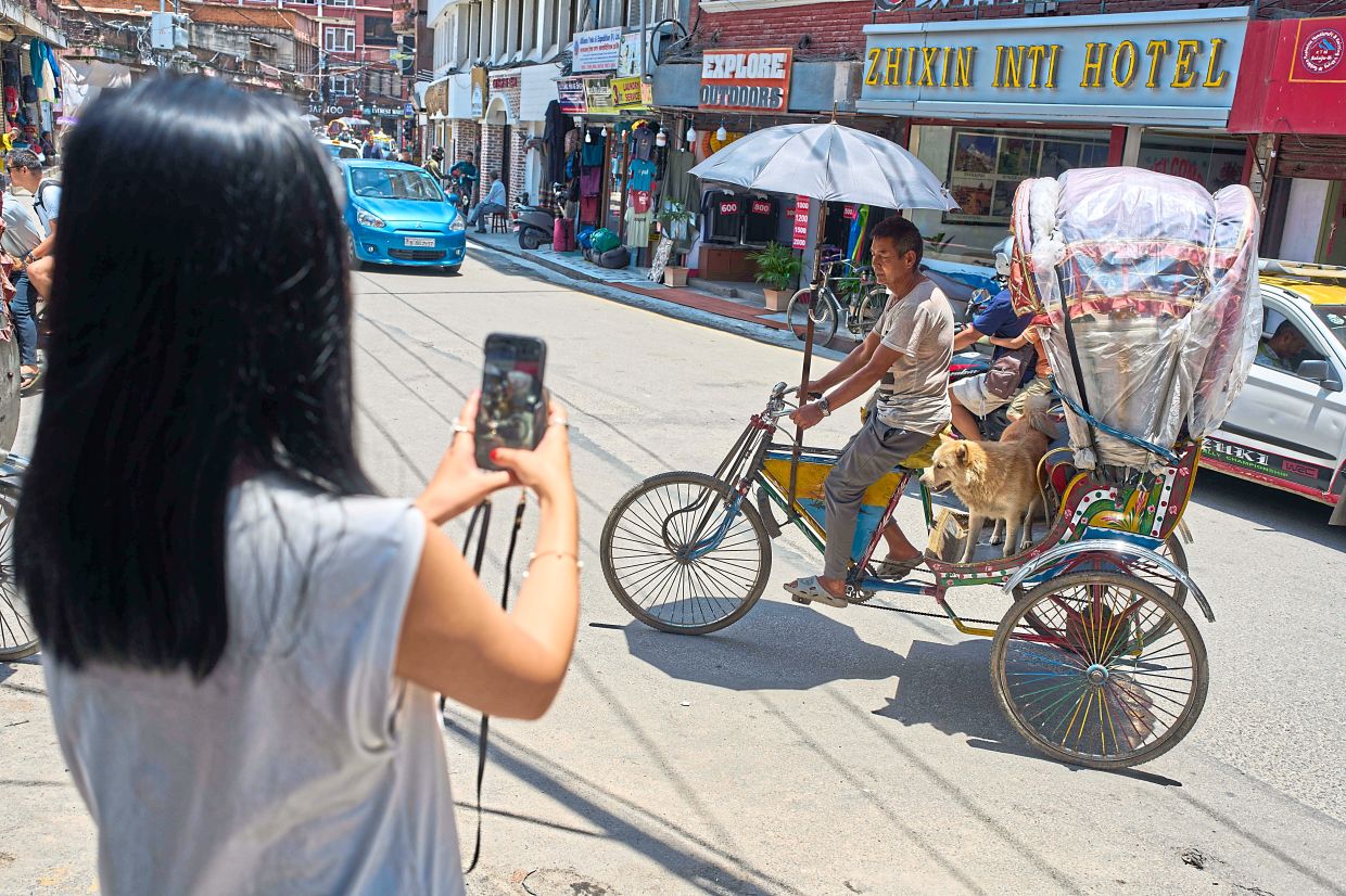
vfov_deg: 37.8
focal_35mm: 35
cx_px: 673
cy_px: 448
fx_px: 1308
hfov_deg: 54.4
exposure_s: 1/400
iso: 50
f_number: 5
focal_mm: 35
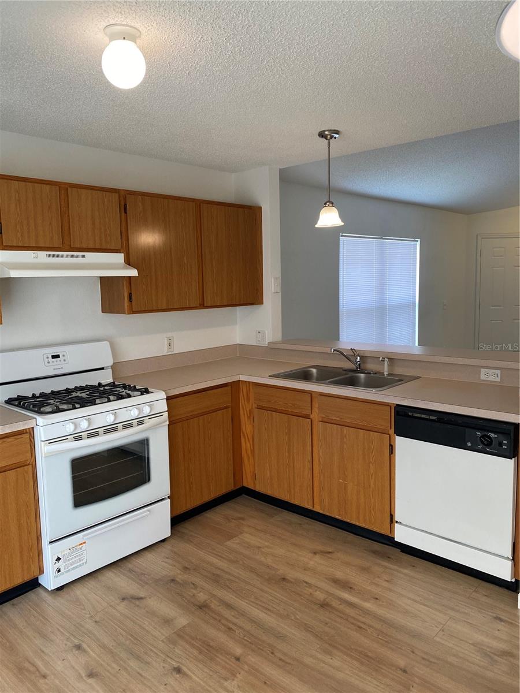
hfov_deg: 53.1
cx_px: 260
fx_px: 521
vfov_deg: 67.3
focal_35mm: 26
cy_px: 346
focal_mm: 4.25
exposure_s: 1/117
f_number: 1.8
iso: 125
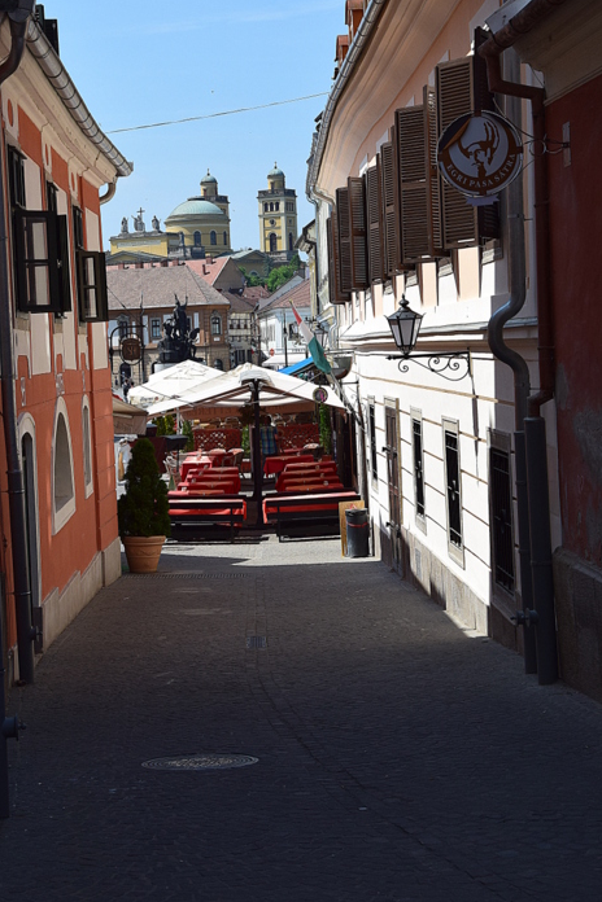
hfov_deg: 19.7
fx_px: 1731
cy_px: 387
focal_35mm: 69
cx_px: 258
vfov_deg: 29.2
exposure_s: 1/500
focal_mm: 40
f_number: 11
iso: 400
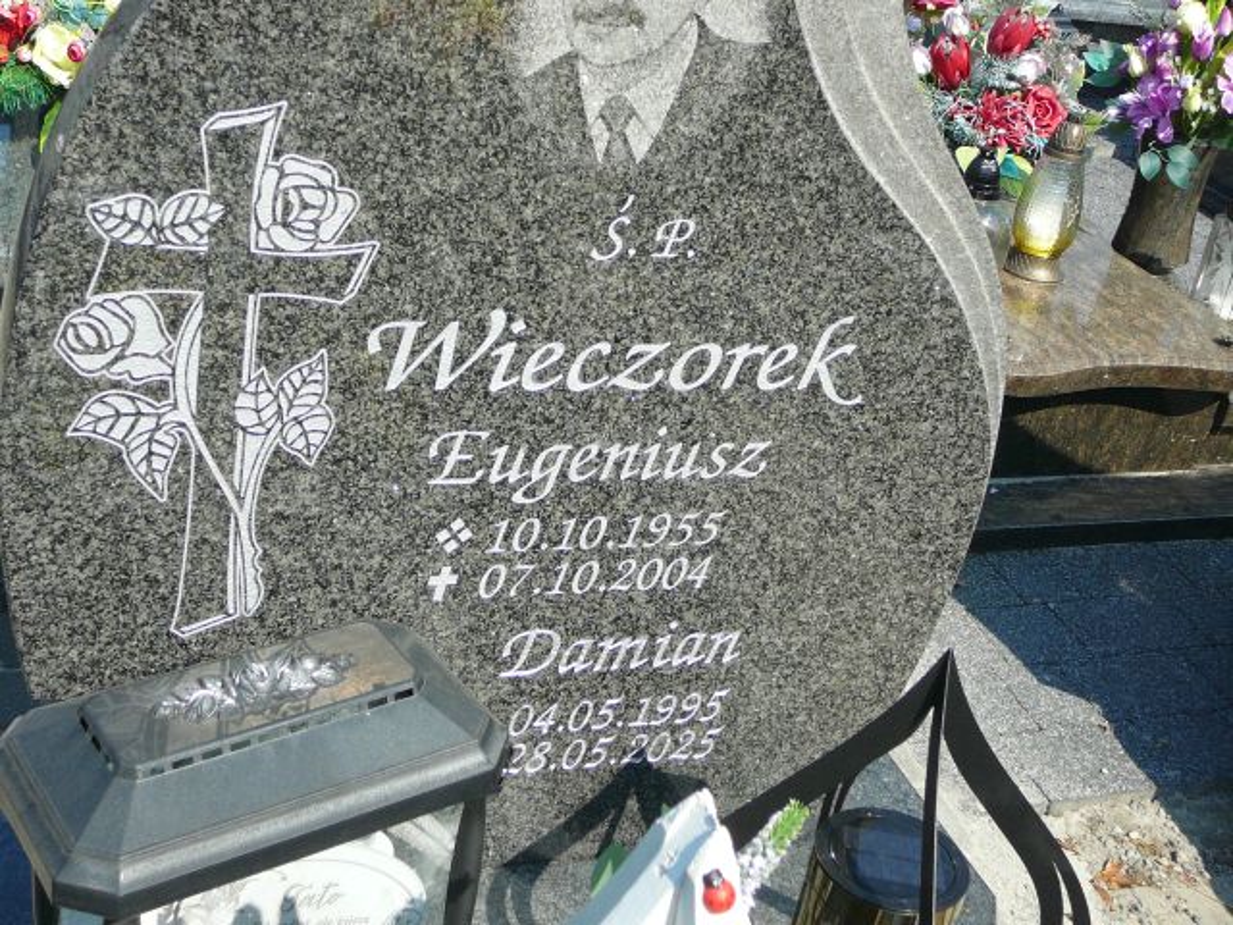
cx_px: 616
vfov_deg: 29.7
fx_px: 1745
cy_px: 462
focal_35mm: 49
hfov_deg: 38.9
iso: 80
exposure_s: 1/500
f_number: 3.4
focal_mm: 7.3
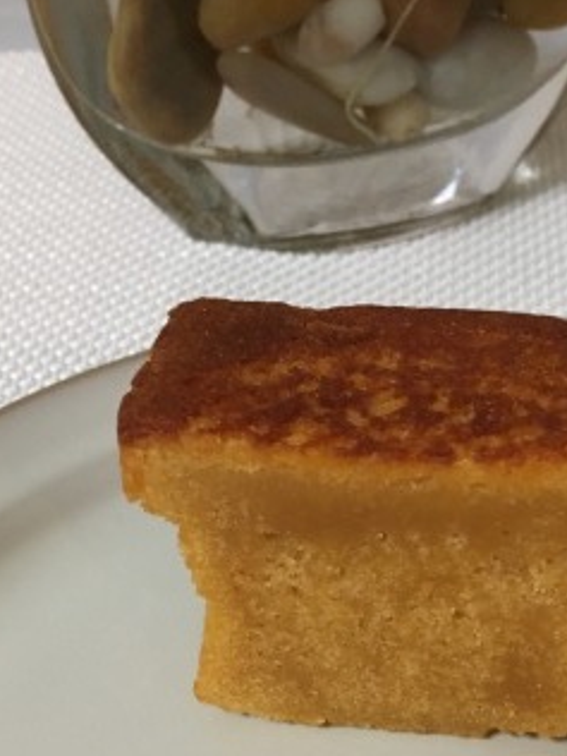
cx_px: 321
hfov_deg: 26.5
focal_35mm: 55
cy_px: 617
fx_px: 1201
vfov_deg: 33.8
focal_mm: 4.15
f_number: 2.2
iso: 250
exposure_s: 1/33
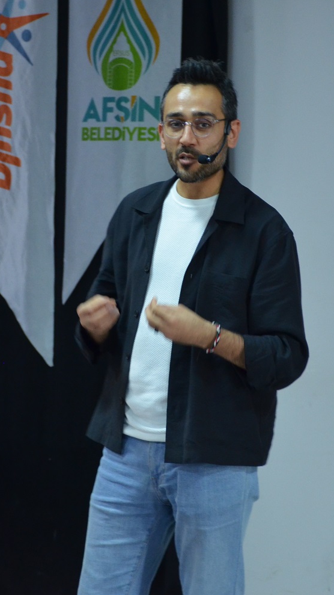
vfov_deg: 10.1
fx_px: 3371
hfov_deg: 5.7
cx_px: 138
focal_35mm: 214
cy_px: 297
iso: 1600
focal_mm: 90
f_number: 5.3
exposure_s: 1/30
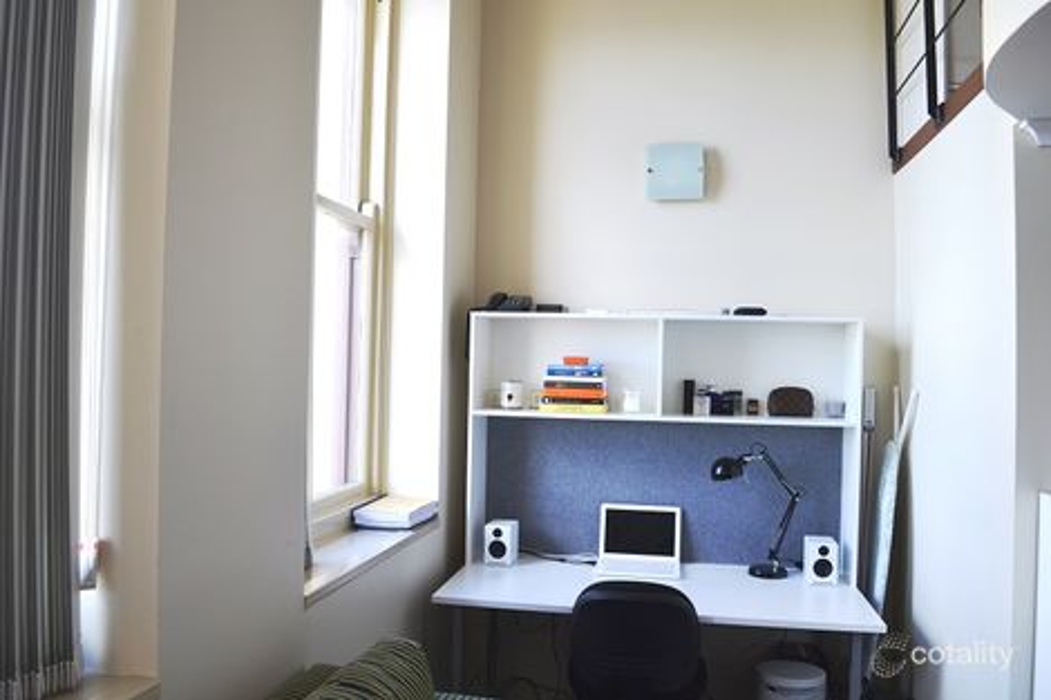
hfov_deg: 67.4
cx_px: 526
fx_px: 788
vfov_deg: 47.9
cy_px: 350
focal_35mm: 27
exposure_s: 1/125
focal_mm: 18
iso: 250
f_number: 5.6
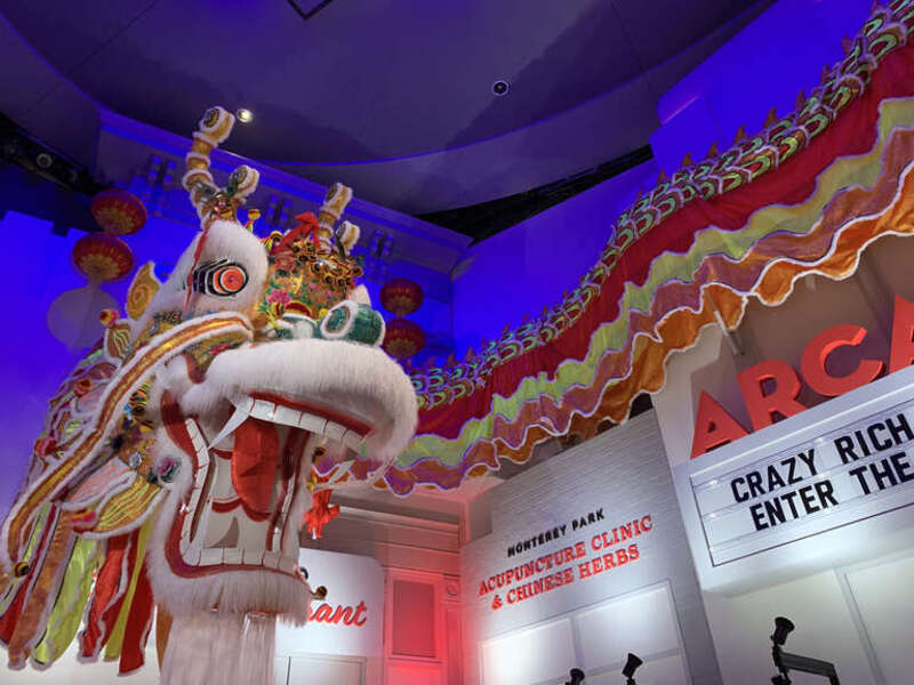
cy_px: 342
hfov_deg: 67.3
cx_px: 457
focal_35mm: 26
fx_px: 687
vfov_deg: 53.1
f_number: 1.8
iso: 320
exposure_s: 1/60
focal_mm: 4.25
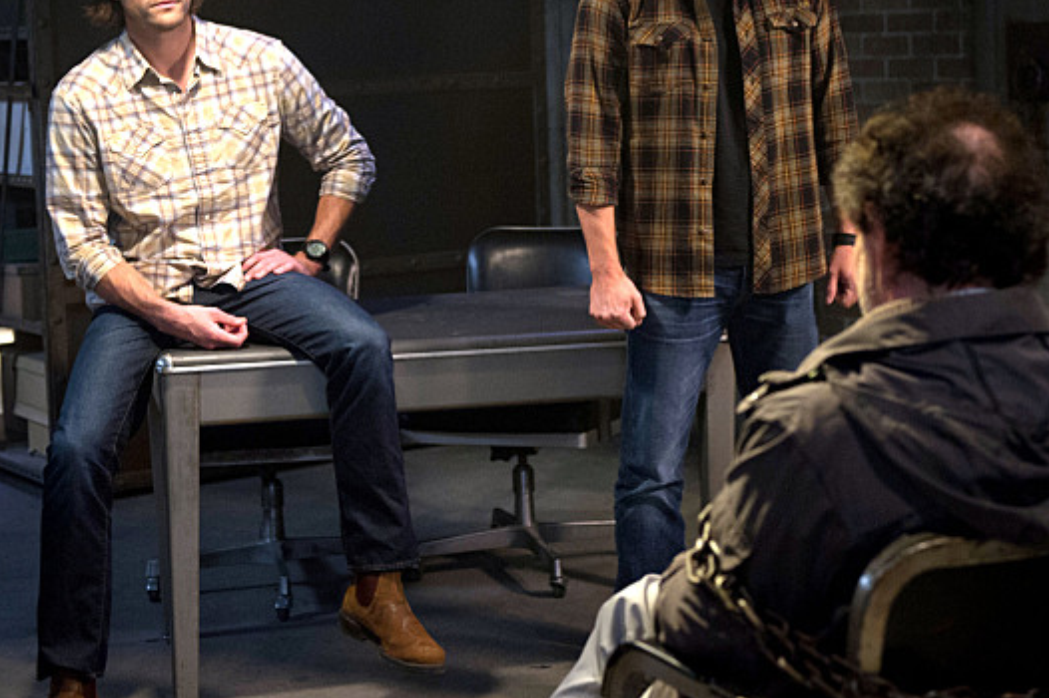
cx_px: 586
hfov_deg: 26.6
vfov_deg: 17.8
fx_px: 2213
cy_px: 195
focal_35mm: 76
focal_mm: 50
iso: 2500
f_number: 2.8
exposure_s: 1/80
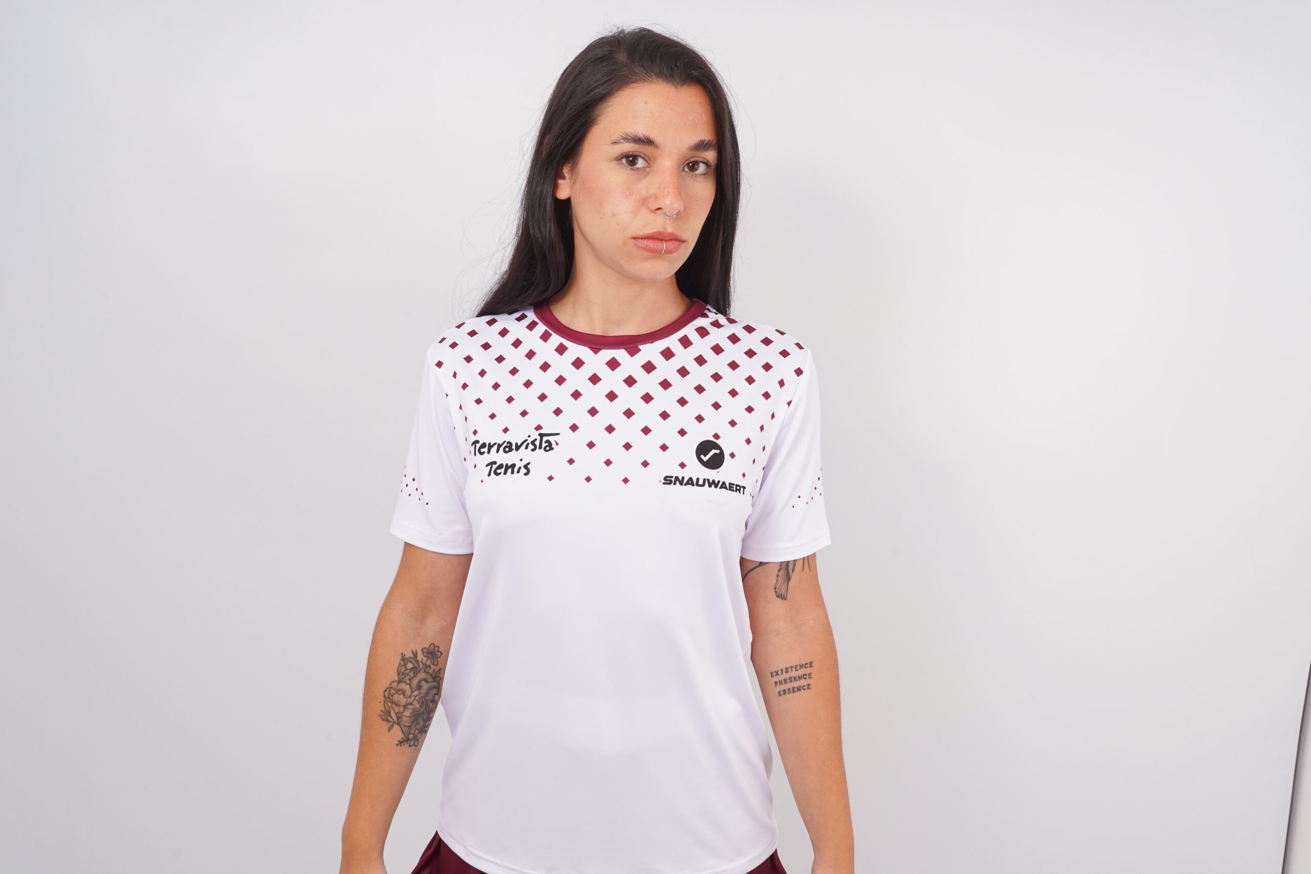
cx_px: 656
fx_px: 1238
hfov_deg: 55.8
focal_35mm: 34
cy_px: 437
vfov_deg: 38.9
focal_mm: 34
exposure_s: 1/160
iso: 160
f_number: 14
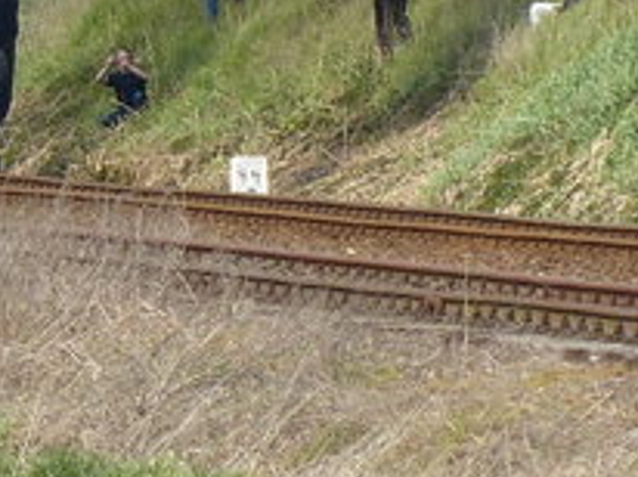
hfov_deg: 2.0
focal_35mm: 991
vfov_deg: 1.5
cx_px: -304
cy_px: -325
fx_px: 18244
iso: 100
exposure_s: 1/800
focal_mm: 30.6
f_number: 4
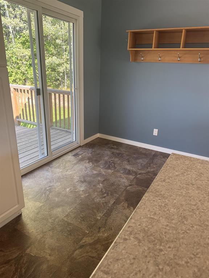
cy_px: 139
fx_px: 193
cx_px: 104
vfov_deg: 71.6
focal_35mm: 24
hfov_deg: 56.8
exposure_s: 1/121
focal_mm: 6.76
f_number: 1.78
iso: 100
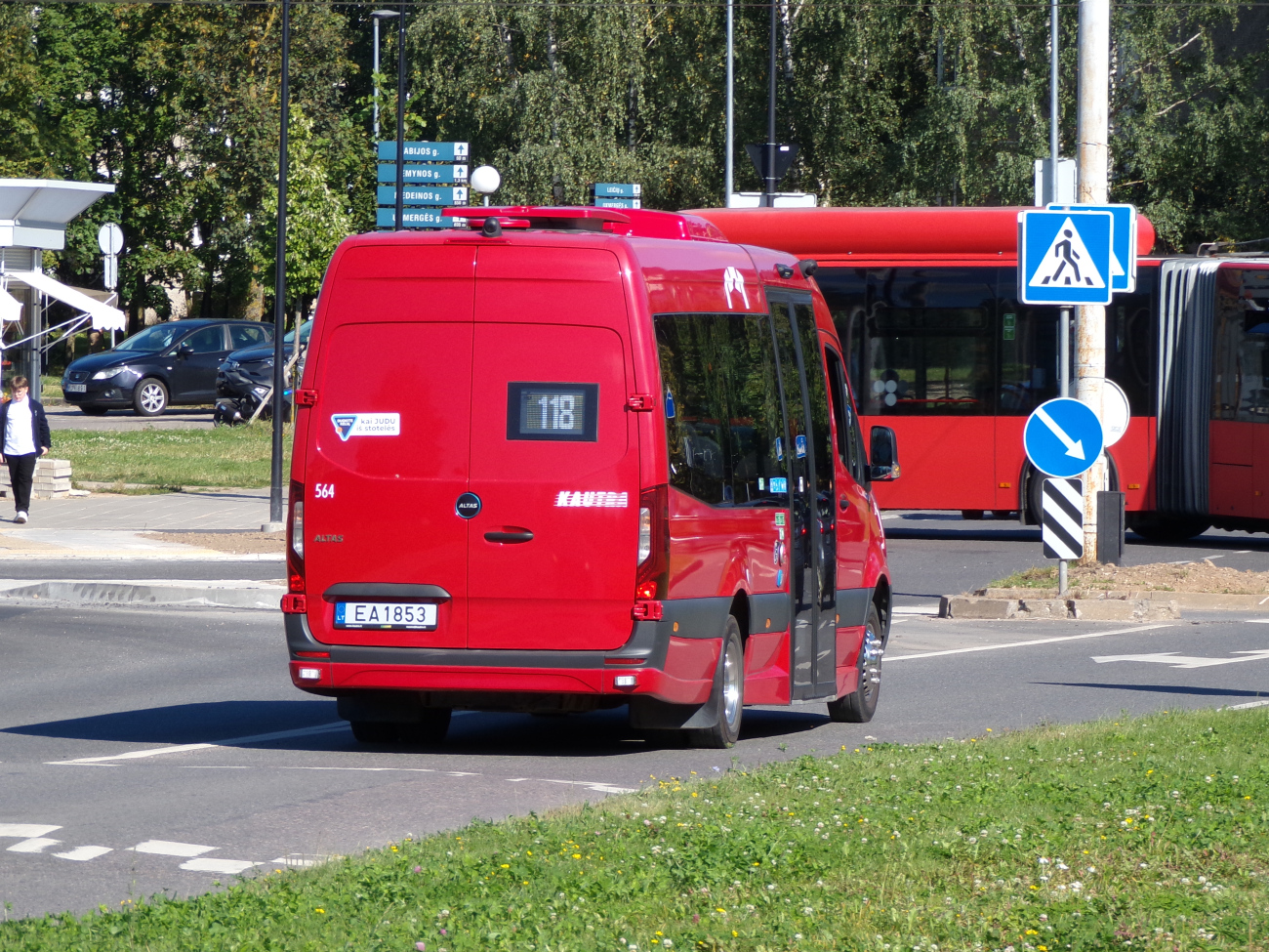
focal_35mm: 267
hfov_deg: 7.4
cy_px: 476
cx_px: 634
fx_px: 9788
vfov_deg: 5.6
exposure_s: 1/300
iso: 100
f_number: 5.8
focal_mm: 47.8
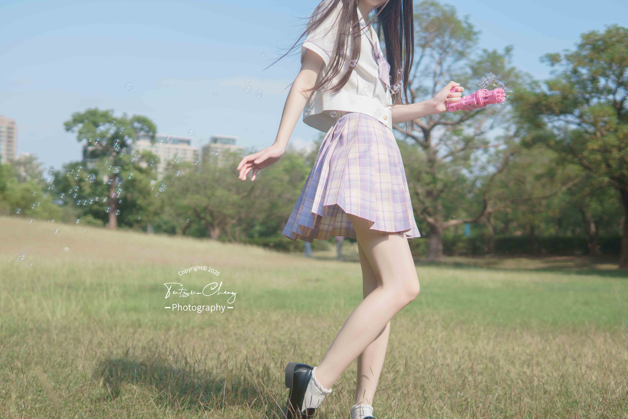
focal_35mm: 45
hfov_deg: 43.6
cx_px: 314
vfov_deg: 29.9
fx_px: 785
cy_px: 210
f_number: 2.2
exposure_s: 1/2500
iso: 100
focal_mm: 30
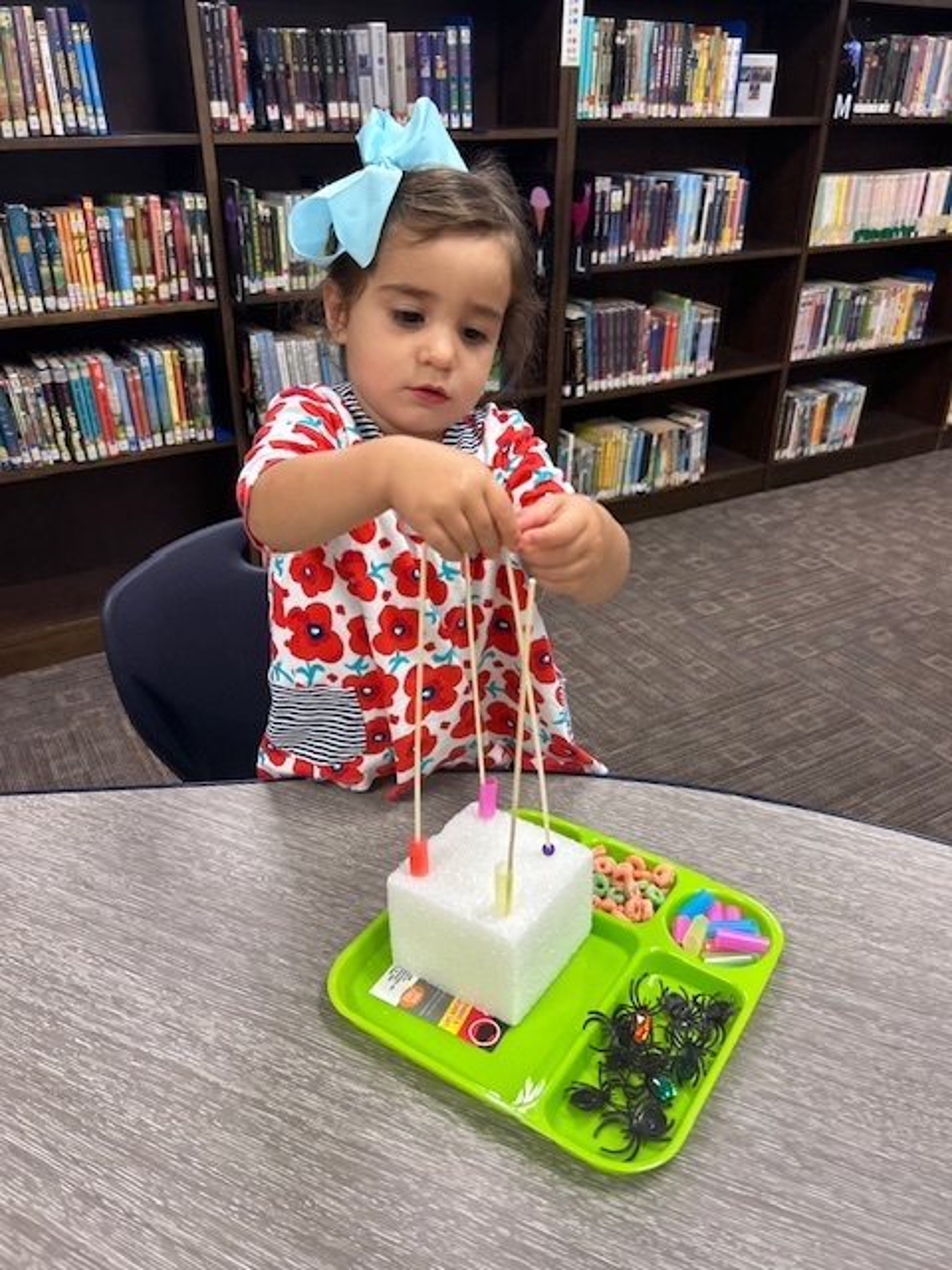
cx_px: 476
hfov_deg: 53.1
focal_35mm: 26
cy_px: 635
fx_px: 953
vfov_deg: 67.3
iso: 125
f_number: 1.5
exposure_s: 1/60
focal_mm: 5.7
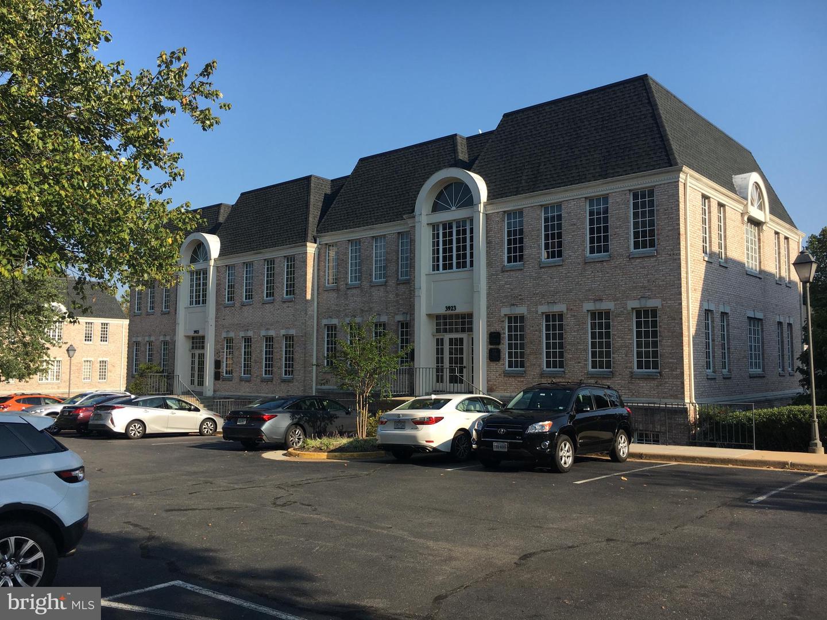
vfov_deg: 48.2
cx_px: 414
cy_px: 310
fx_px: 693
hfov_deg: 61.7
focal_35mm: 29
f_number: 2.2
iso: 25
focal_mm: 4.15
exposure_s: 1/1202
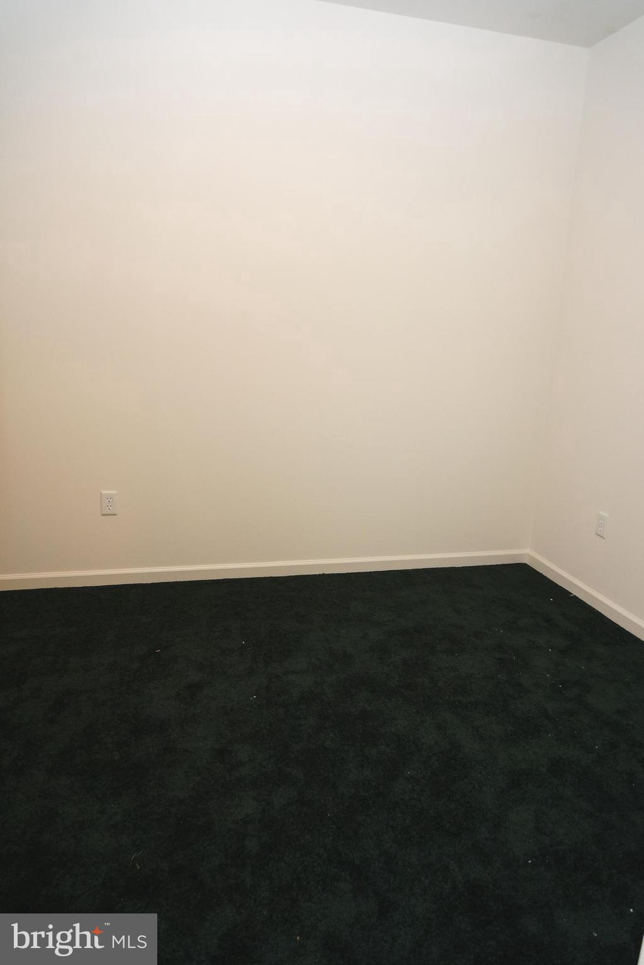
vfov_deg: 73.7
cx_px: 322
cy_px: 482
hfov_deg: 53.1
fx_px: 644
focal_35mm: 24
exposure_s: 1/60
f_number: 4
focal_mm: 16
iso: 640
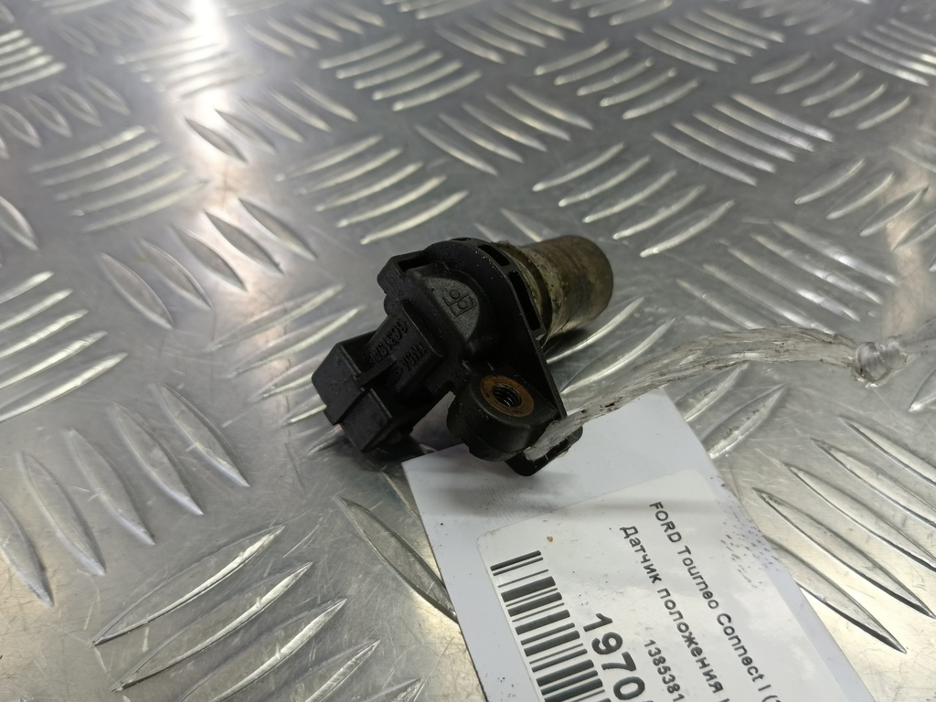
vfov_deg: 58.9
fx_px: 622
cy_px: 351
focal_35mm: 23
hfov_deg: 73.9
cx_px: 468
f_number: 1.6
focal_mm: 4.11
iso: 112
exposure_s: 1/50
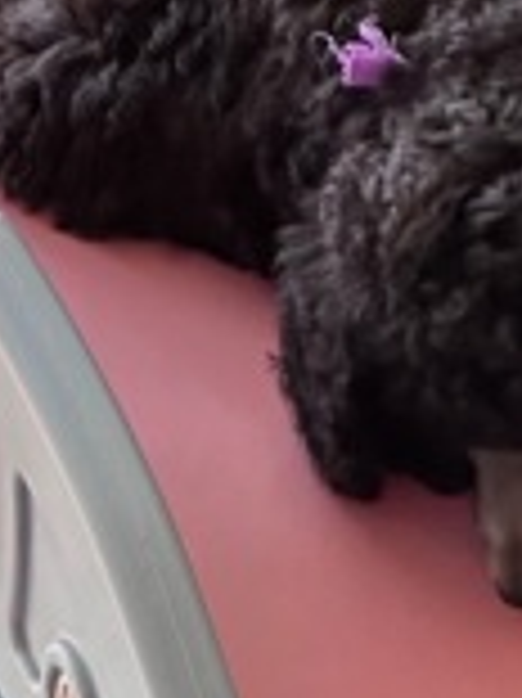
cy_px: 982
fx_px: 6000
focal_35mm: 298
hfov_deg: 5.0
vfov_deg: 6.6
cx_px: 544
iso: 250
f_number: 2.8
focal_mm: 9
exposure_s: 1/99
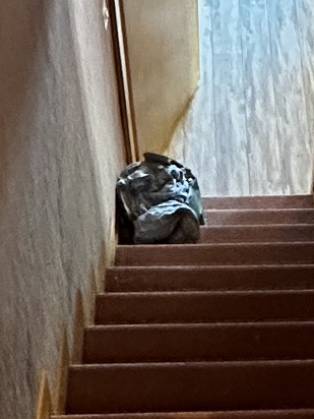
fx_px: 1052
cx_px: 286
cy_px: 223
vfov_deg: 22.5
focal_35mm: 87
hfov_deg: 16.7
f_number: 2.2
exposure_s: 1/25
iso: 1250
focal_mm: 2.22
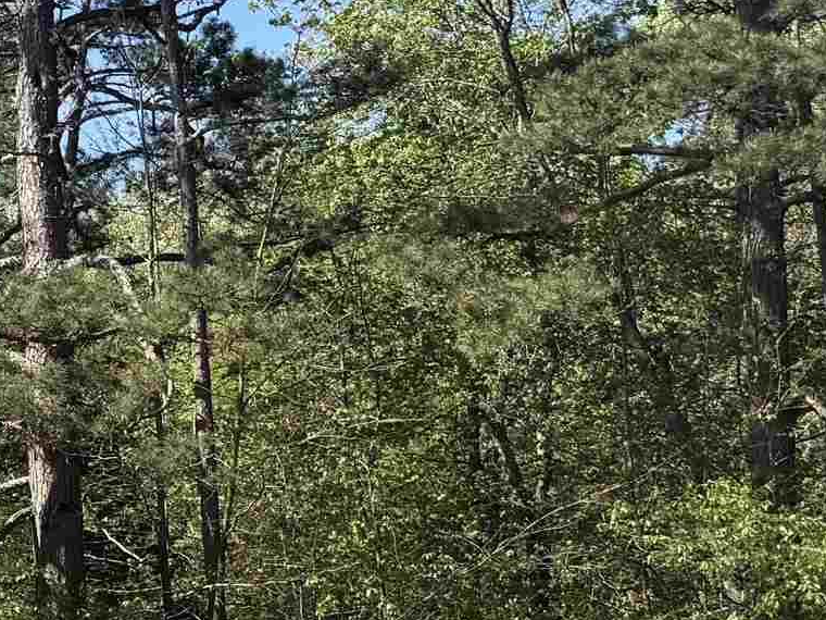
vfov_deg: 15.1
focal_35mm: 97
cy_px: 536
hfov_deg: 16.0
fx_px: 2315
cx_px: -796
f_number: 1.78
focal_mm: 6.76
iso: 80
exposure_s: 1/2370
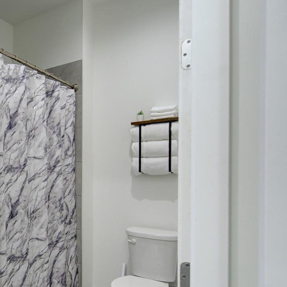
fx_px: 281
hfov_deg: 43.4
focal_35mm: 30
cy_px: 173
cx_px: -20
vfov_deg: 53.6
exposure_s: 1/100
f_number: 4
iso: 640
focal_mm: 16
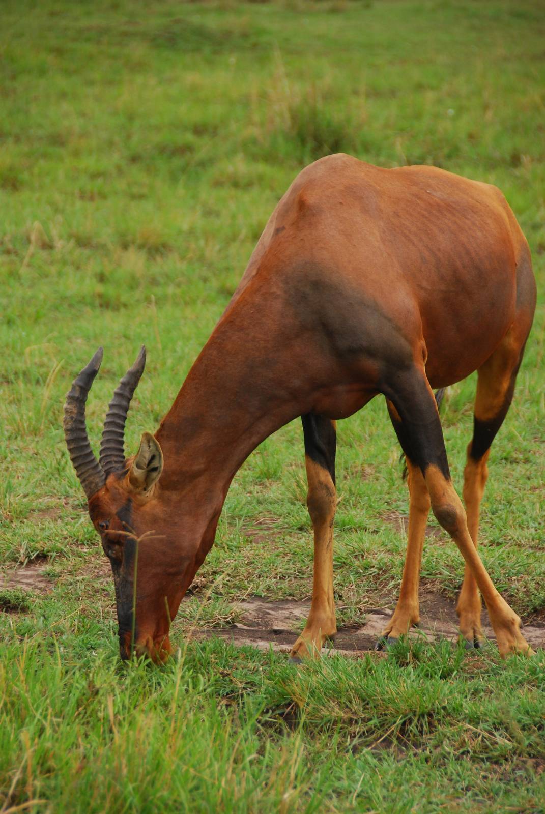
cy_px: 407
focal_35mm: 202
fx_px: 4585
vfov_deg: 10.1
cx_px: 272
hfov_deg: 6.8
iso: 250
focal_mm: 135
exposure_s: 1/100
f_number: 5.6
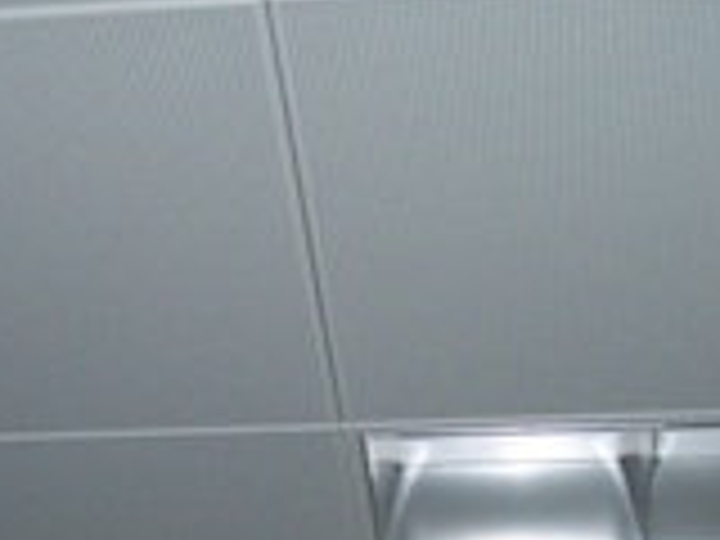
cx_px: 371
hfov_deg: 20.0
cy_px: 556
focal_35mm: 98
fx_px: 2038
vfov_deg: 14.8
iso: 200
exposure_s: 1/60
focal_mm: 5.8
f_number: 2.6
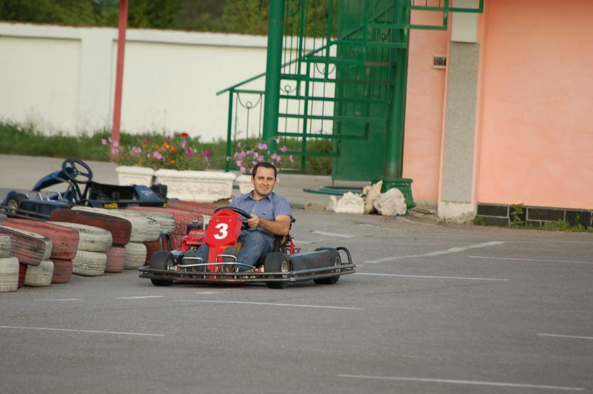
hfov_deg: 6.5
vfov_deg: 4.3
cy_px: 212
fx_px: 5228
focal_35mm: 318
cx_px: 236
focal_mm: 175
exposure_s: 1/500
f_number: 5.6
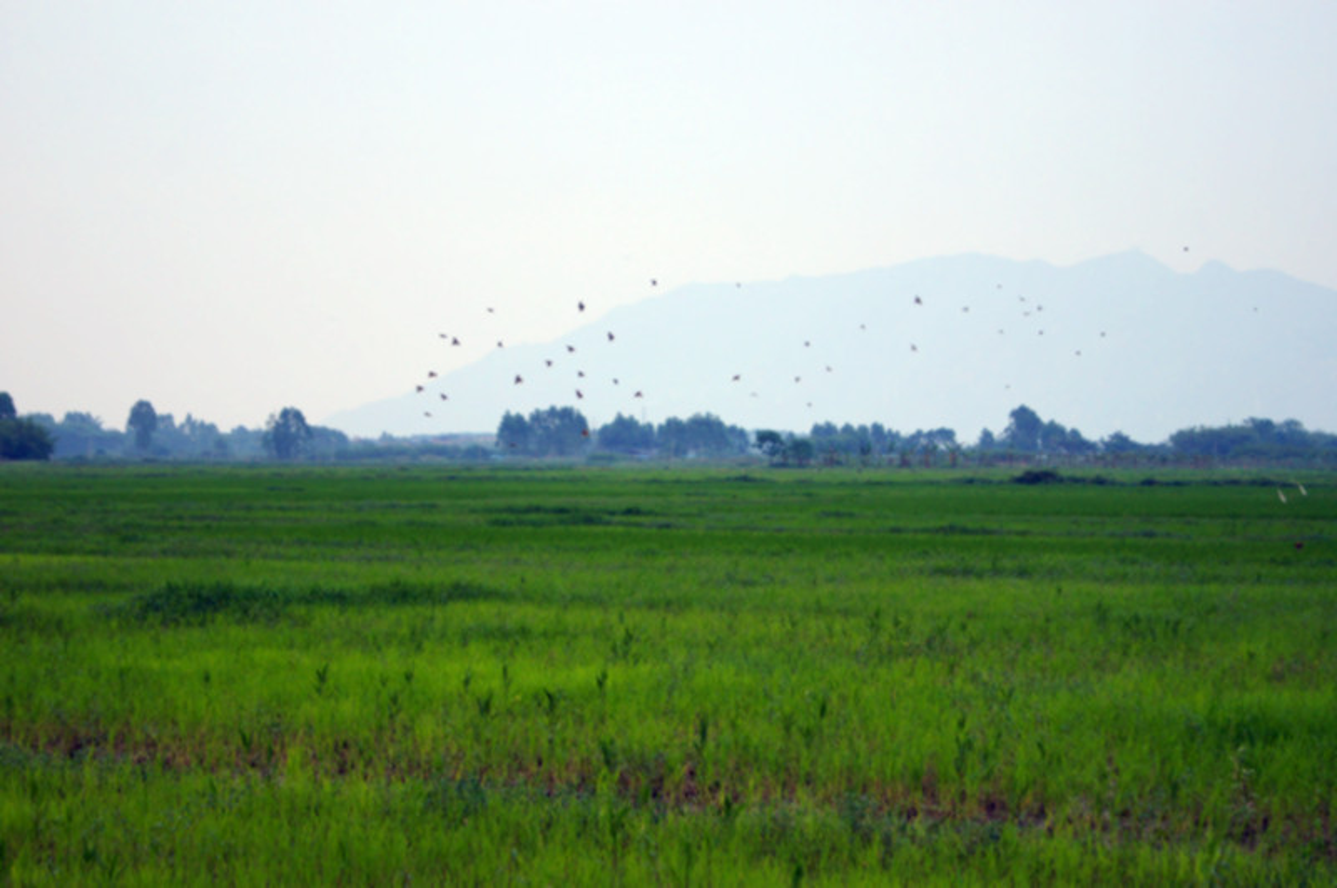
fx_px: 3060
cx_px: 668
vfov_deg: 16.5
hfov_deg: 24.7
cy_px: 444
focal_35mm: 82
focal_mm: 55
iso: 200
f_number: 5.6
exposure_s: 1/160
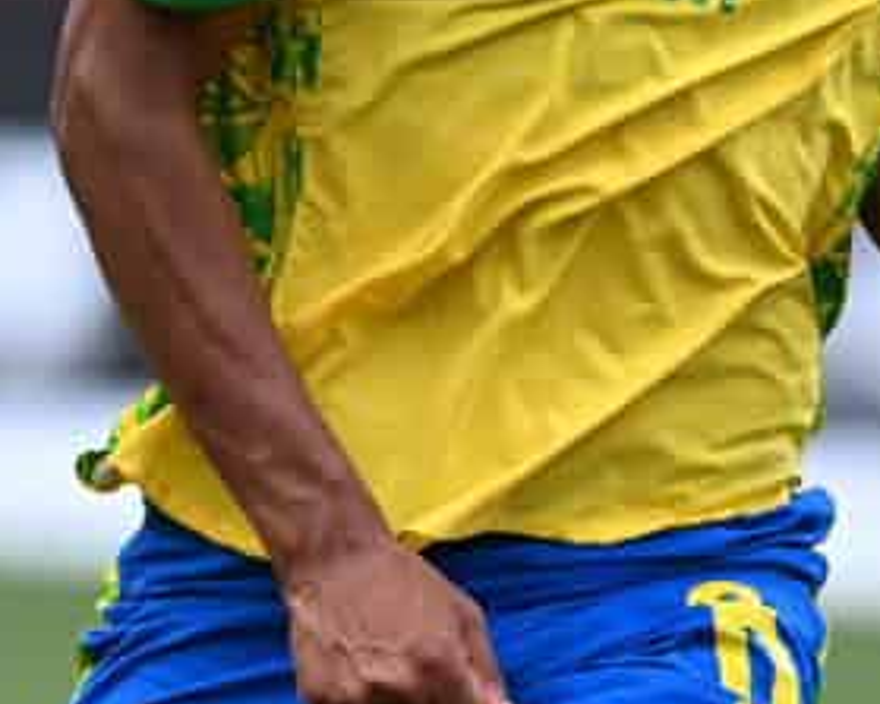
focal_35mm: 2423
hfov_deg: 0.8
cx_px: 587
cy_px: 556
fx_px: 63084
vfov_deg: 0.6
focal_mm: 400
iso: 500
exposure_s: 1/1000
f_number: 4.5
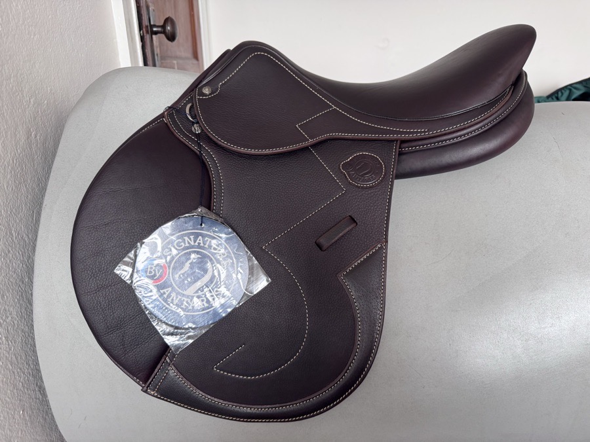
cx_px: 295
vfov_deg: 56.8
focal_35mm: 24
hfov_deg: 71.6
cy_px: 221
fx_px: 409
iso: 160
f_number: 1.78
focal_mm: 6.76
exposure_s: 1/121
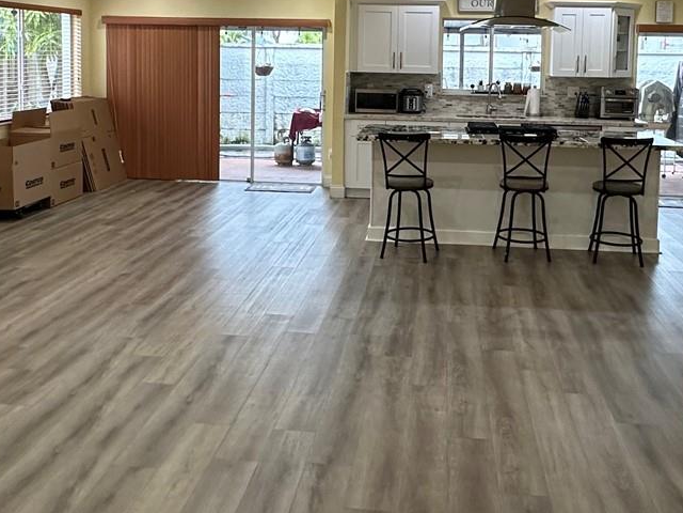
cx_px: 383
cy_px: 95
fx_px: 691
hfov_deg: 52.5
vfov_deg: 39.0
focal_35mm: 35
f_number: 2.2
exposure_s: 1/120
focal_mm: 2.22
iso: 250
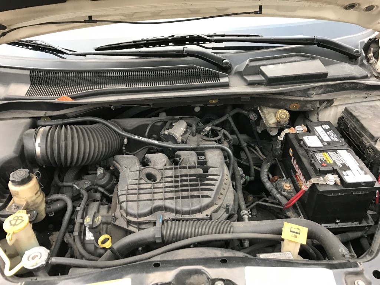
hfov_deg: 63.4
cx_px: 190
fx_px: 307
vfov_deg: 49.7
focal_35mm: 28
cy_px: 142
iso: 32
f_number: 1.8
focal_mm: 3.99
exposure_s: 1/30
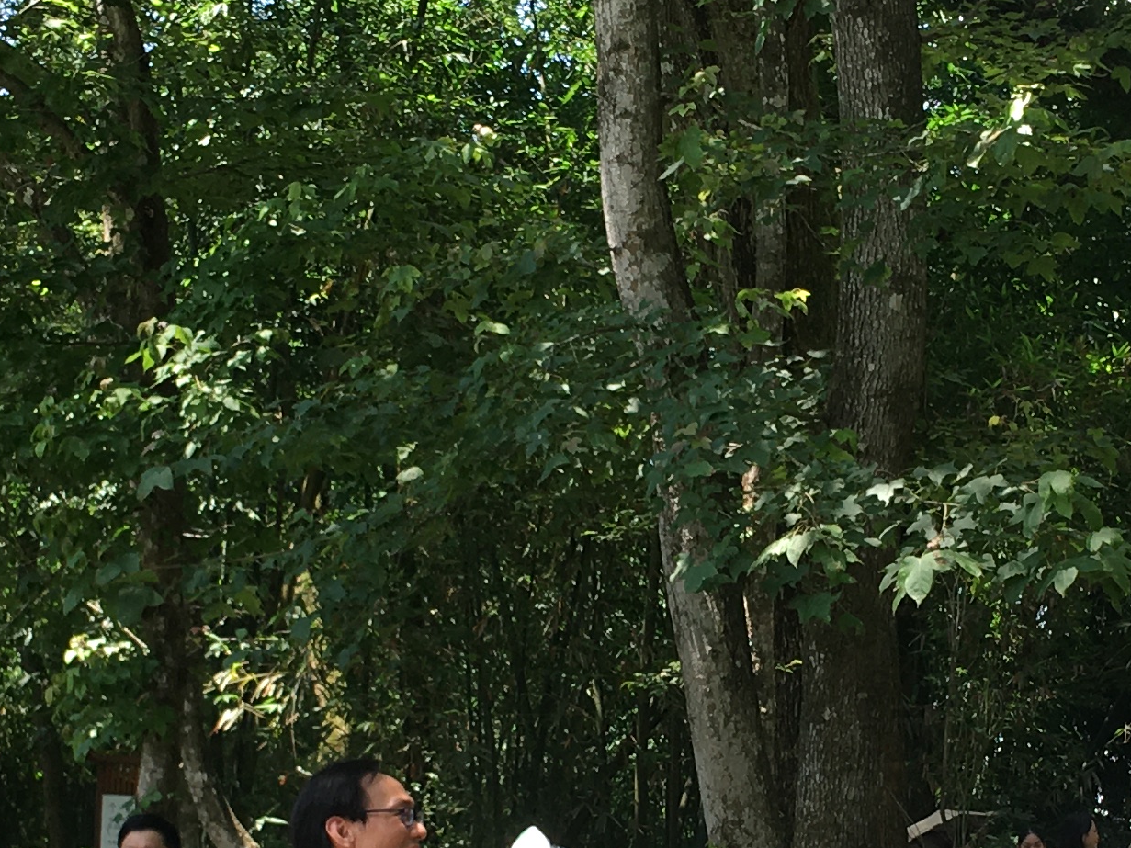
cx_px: 697
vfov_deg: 15.4
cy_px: 751
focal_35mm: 95
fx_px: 3104
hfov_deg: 20.6
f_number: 2.2
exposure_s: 1/139
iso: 25
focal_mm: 4.15
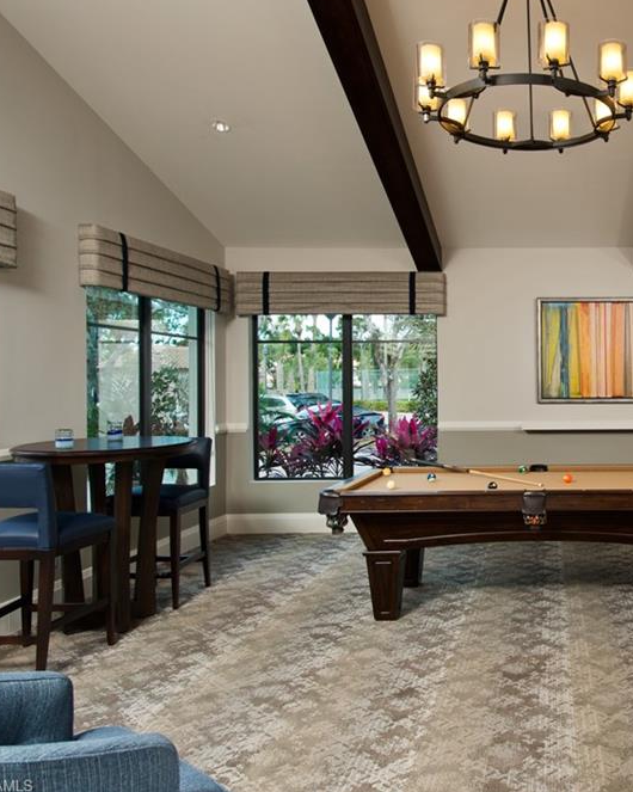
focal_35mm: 29
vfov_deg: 60.5
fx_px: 679
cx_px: 561
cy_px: 389
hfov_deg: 45.6
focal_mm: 20
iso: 400
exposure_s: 1/15
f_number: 10
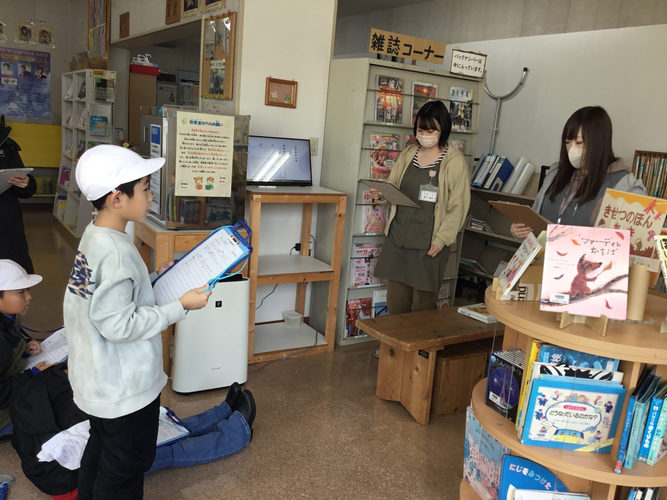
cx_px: 334
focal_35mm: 31
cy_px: 250
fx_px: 597
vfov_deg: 45.4
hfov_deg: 58.4
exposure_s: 1/50
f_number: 2.4
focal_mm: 3.3
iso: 32
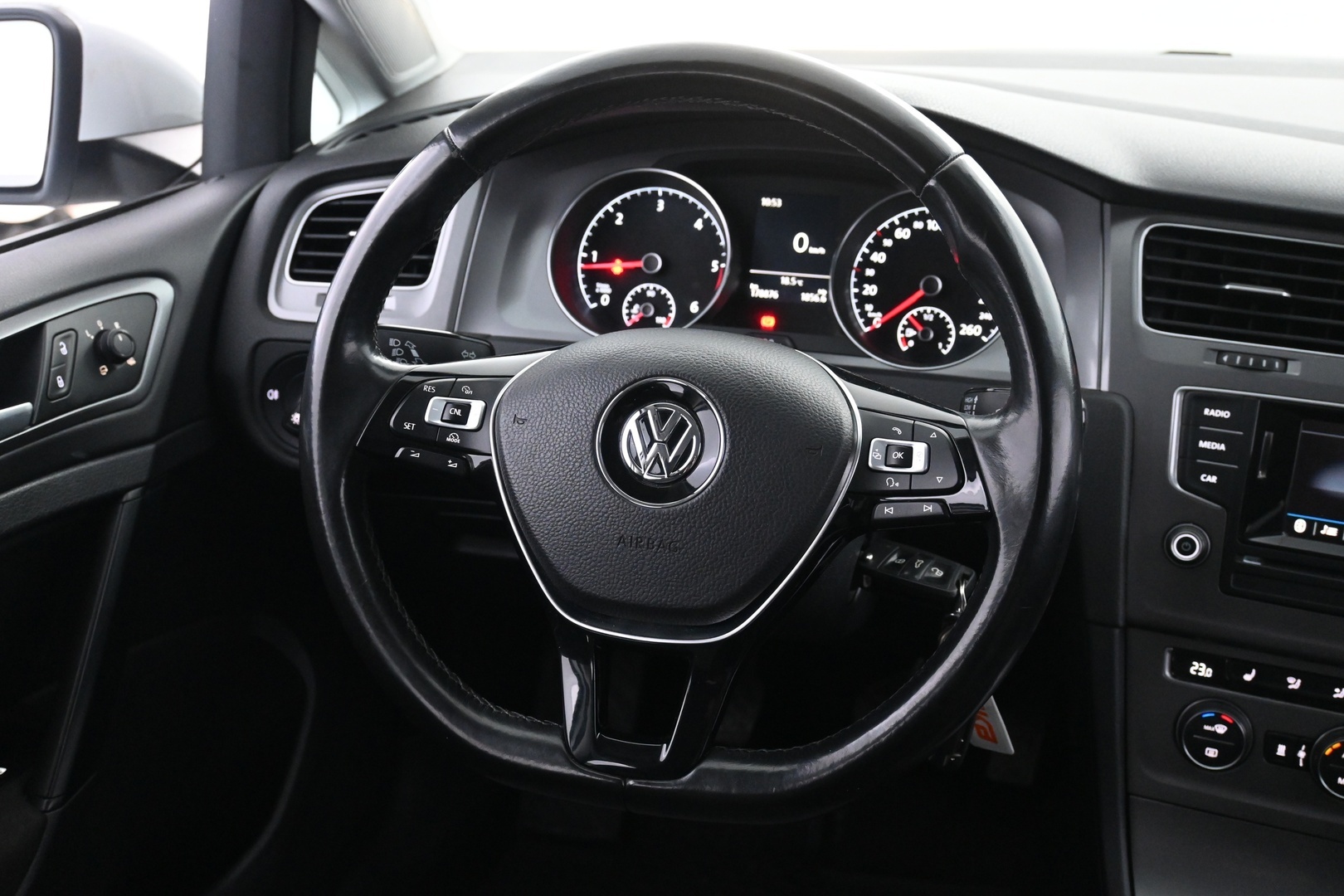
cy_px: 448
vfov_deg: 34.2
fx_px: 1456
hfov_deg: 49.6
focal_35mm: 39
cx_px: 672
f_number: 4.5
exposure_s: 1/40
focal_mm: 26
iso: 3600
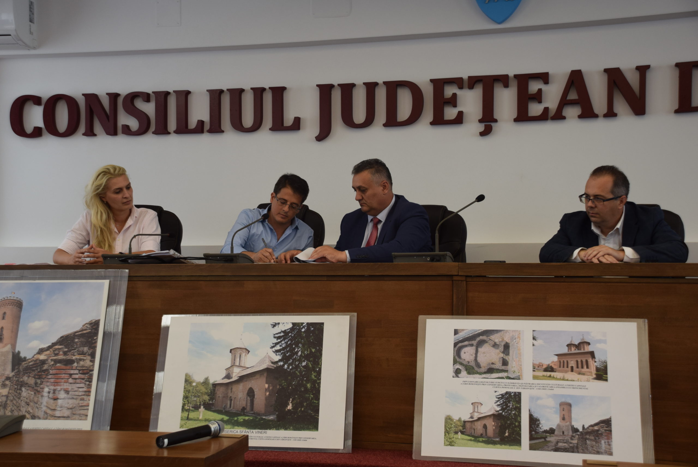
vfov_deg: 28.1
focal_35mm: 48
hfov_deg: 41.1
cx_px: 349
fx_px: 931
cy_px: 234
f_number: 4.2
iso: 400
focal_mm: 32
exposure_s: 1/60
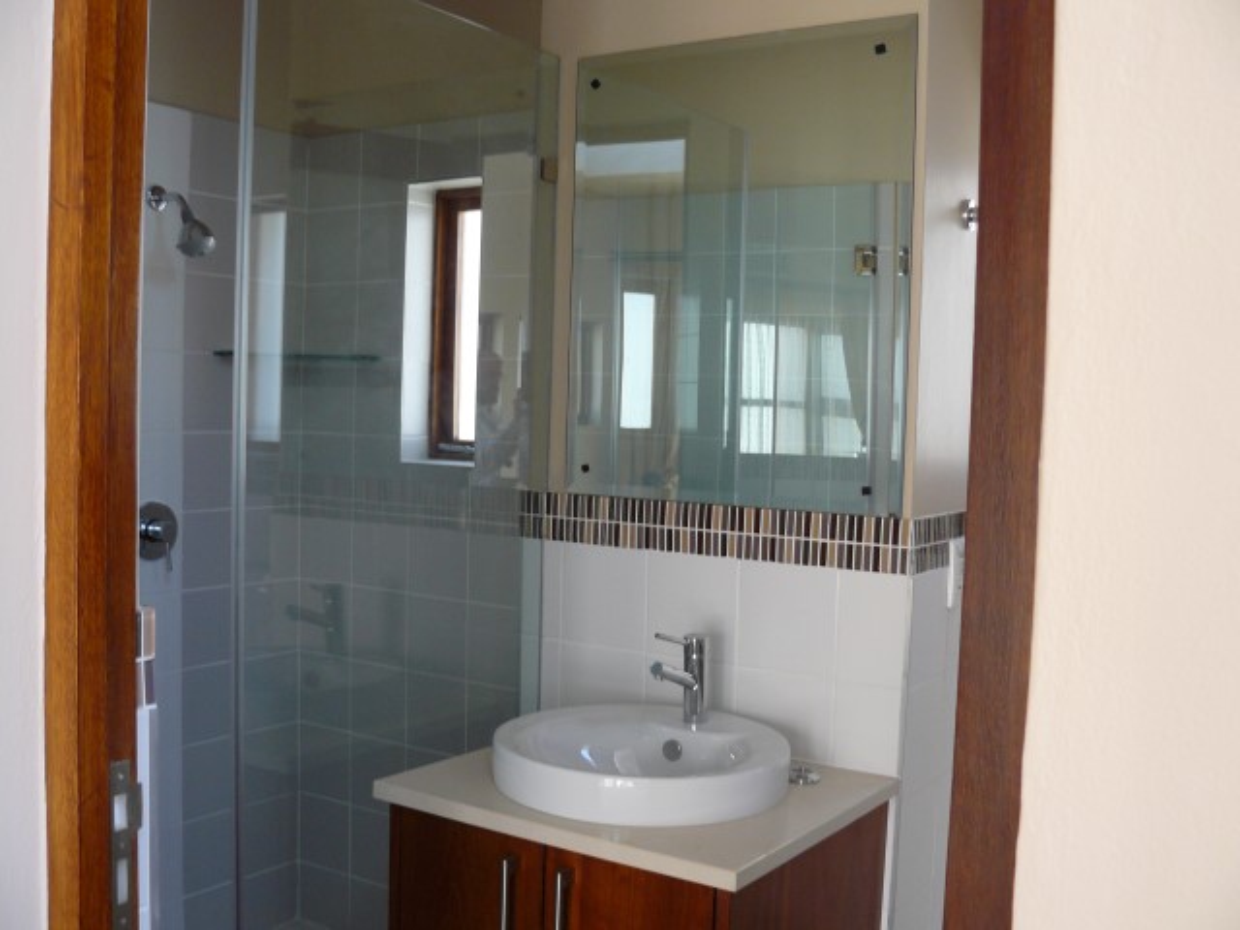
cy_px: 465
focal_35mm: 36
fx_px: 1290
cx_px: 620
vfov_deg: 39.7
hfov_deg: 51.4
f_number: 2.8
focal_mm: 6
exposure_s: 1/30
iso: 125
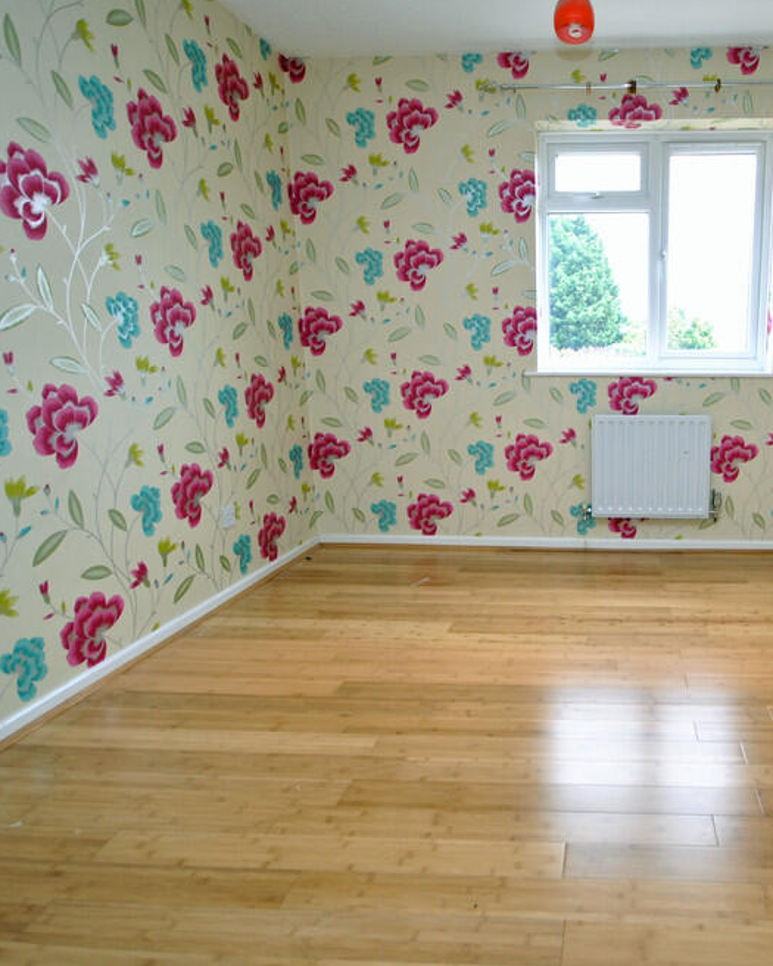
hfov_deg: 59.2
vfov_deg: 75.0
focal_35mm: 22
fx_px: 629
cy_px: 494
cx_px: 596
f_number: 4.5
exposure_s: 1/80
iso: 200
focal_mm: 10
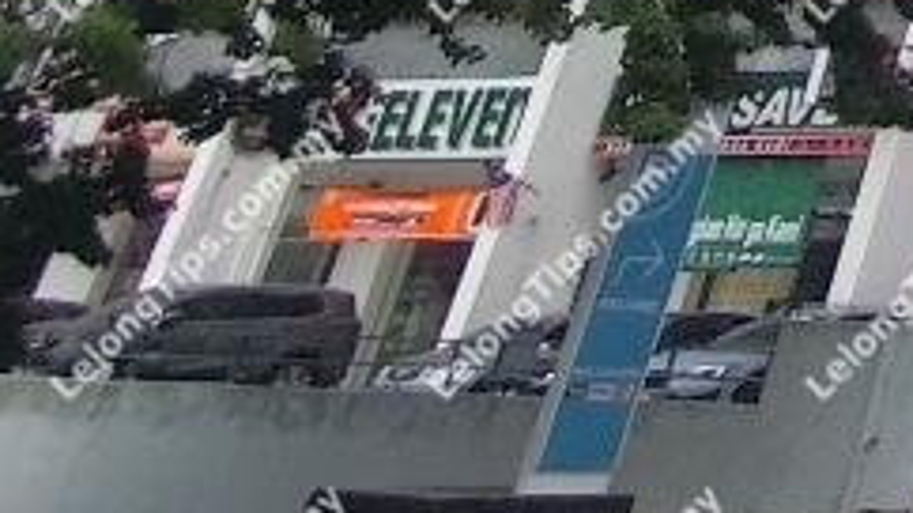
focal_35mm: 90
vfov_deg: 9.4
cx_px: 1986
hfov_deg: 16.1
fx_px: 2178
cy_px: -1186
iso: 50
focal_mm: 1.65
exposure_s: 1/1623
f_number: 2.2
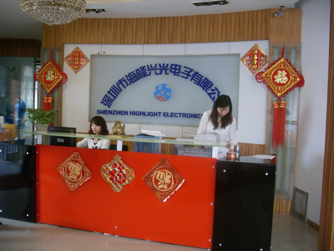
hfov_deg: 50.1
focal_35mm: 37
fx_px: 357
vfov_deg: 38.7
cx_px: 167
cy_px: 126
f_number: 2.8
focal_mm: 6.3
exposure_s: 1/20
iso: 200
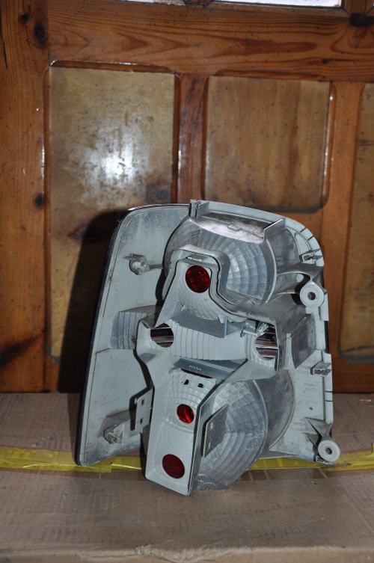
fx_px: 656
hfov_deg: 31.8
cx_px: 187
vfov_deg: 46.5
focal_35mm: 42
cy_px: 282
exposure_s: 1/60
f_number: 4
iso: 720
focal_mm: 28
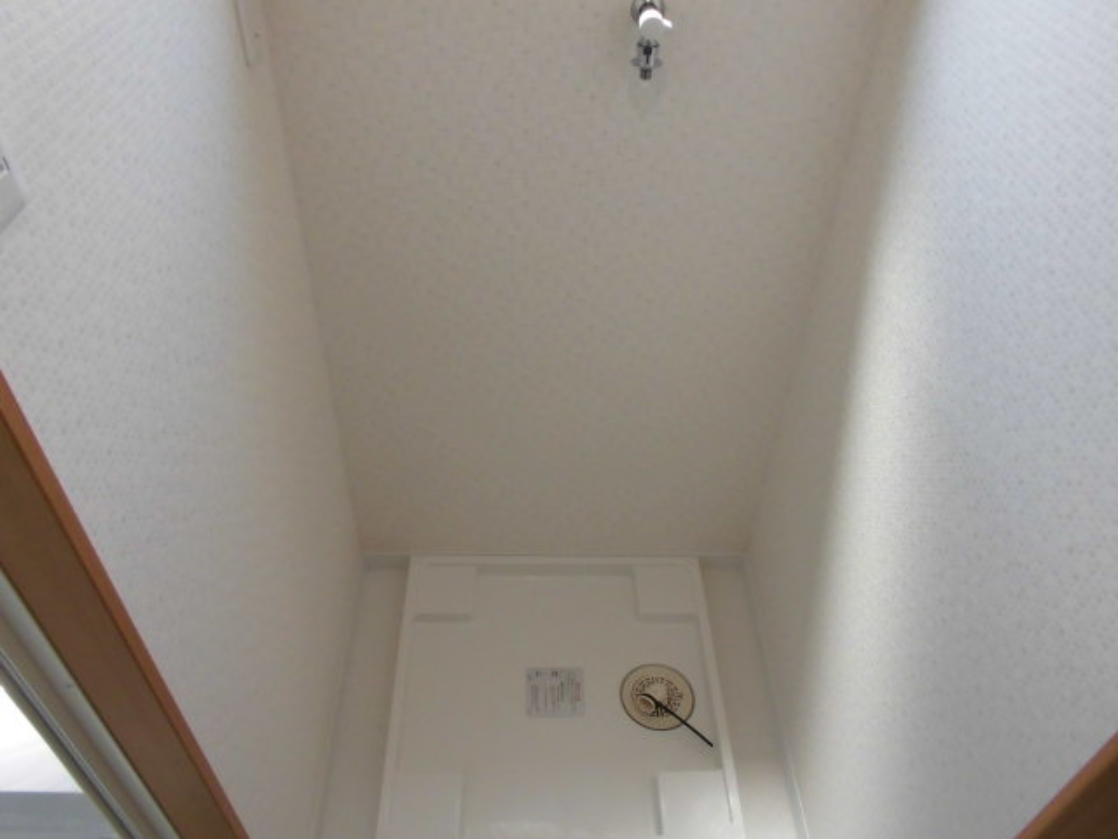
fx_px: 840
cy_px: 420
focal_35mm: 26
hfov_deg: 67.3
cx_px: 559
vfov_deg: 53.1
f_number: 3.5
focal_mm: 4.6
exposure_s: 1/60
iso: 160
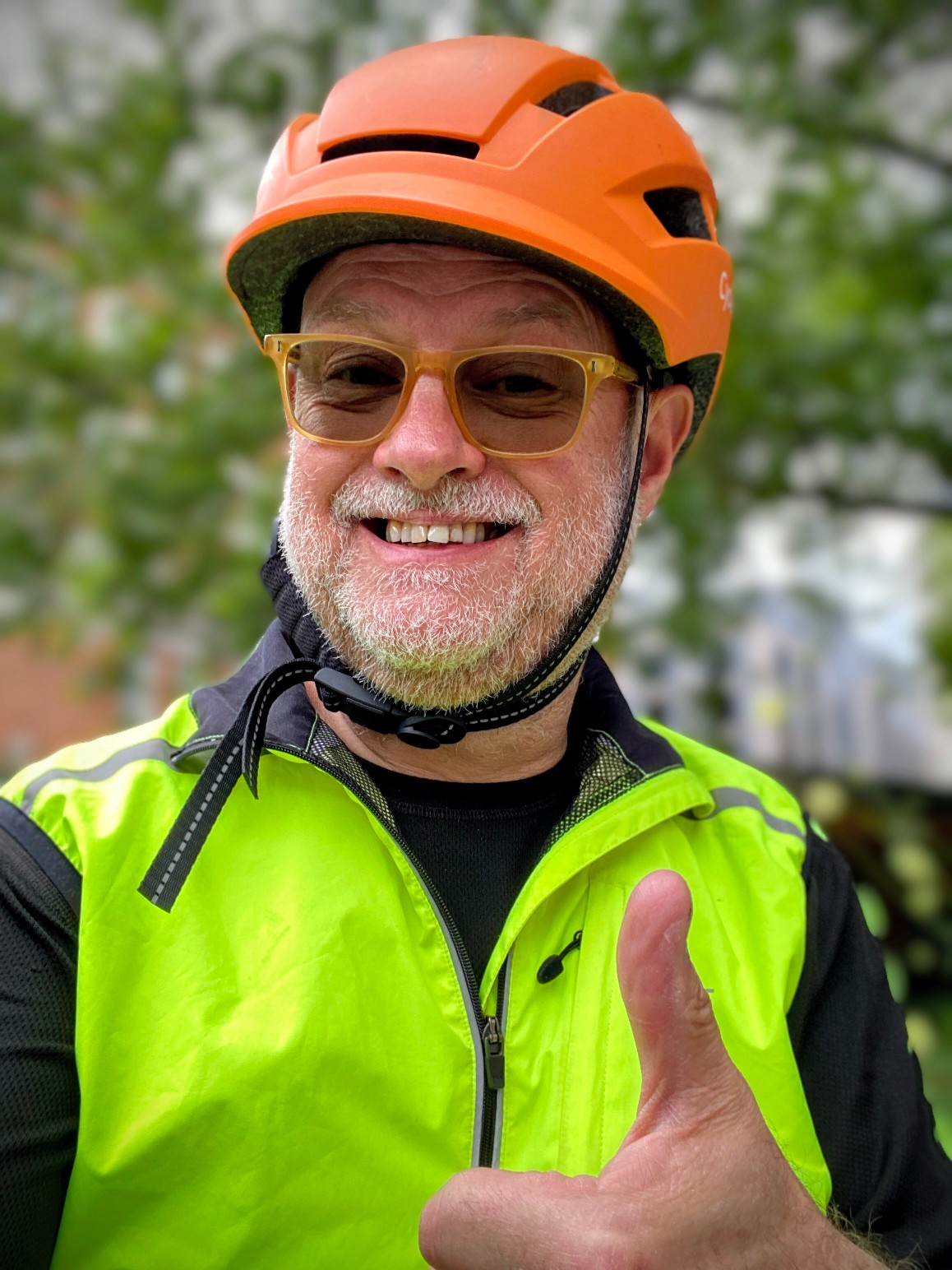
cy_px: 635
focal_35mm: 30
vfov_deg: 60.0
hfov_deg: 46.8
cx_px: 476
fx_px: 1100
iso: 32
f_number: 2.2
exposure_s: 1/122
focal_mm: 2.71
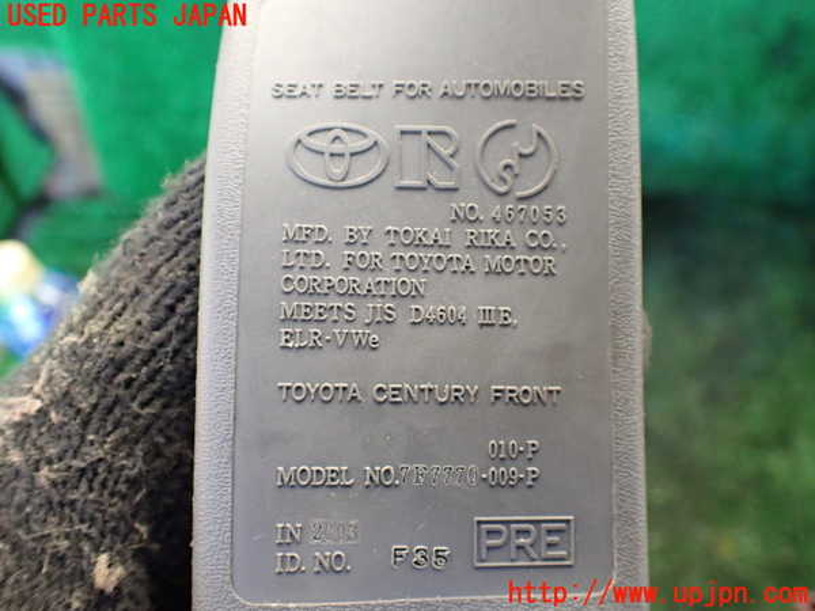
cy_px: 306
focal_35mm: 30
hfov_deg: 60.0
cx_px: 408
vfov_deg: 46.8
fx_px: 706
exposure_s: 1/125
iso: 640
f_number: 2.3
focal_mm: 5.4
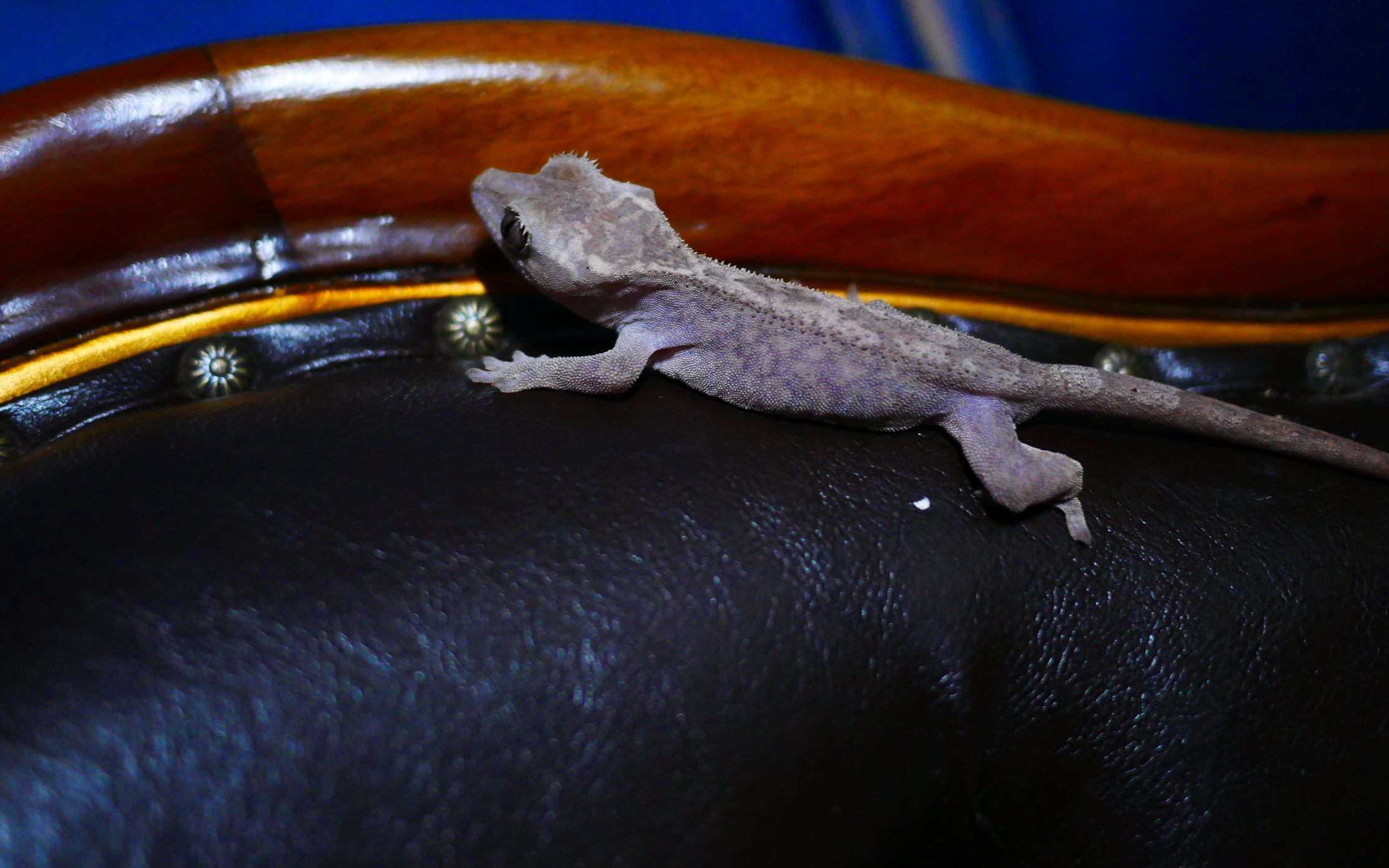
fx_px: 1628
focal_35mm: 43
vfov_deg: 29.9
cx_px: 701
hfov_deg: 46.2
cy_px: 402
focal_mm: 20
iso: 1250
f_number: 1.7
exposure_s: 1/60
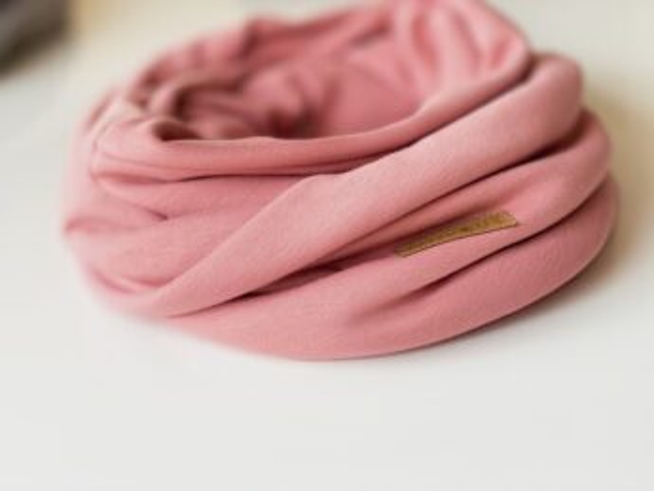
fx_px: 983
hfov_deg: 36.8
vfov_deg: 28.0
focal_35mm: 52
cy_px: 246
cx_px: 327
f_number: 2
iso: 160
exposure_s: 1/122
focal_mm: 6
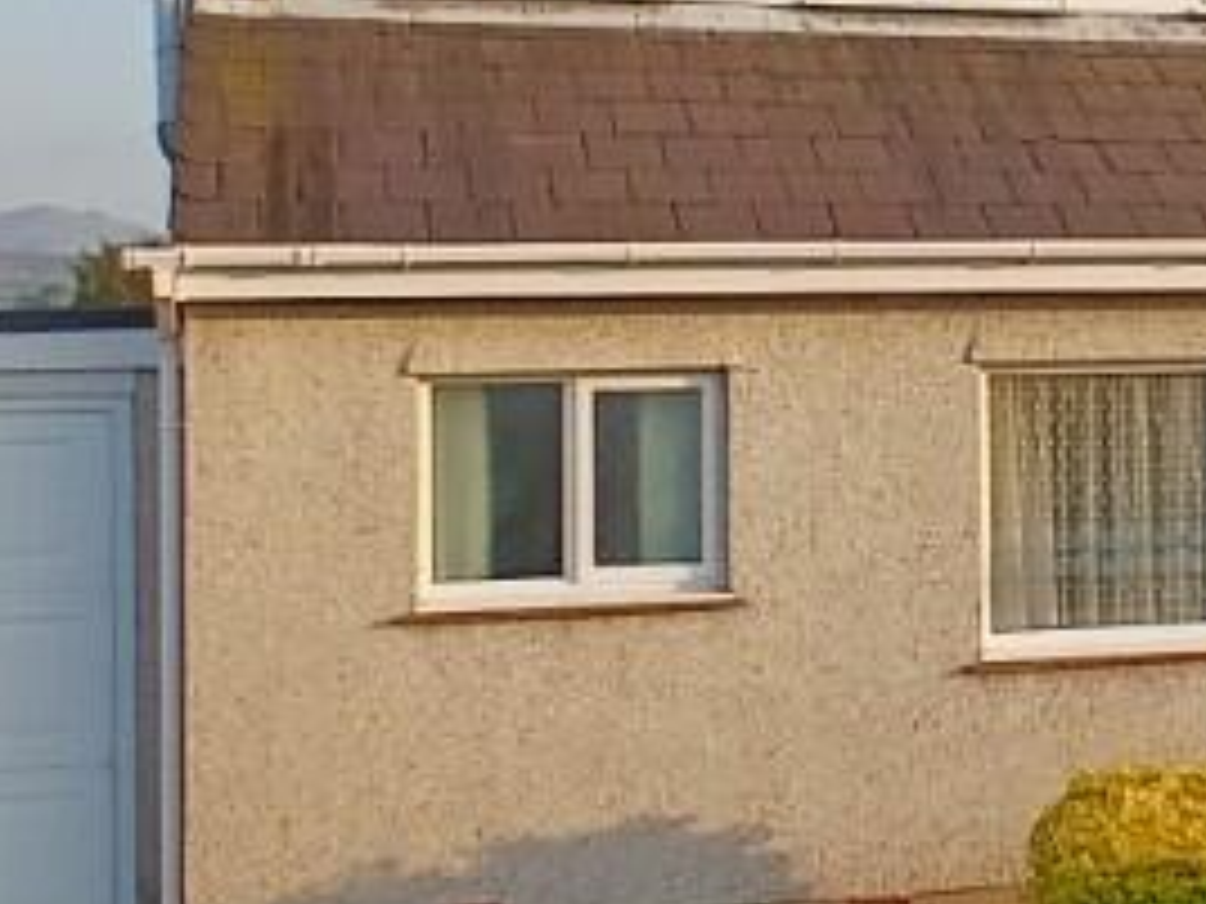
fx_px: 2265
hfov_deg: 29.1
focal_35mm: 65
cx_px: 986
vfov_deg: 22.4
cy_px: 229
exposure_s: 1/503
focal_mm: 1.4
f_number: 2.2
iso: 50
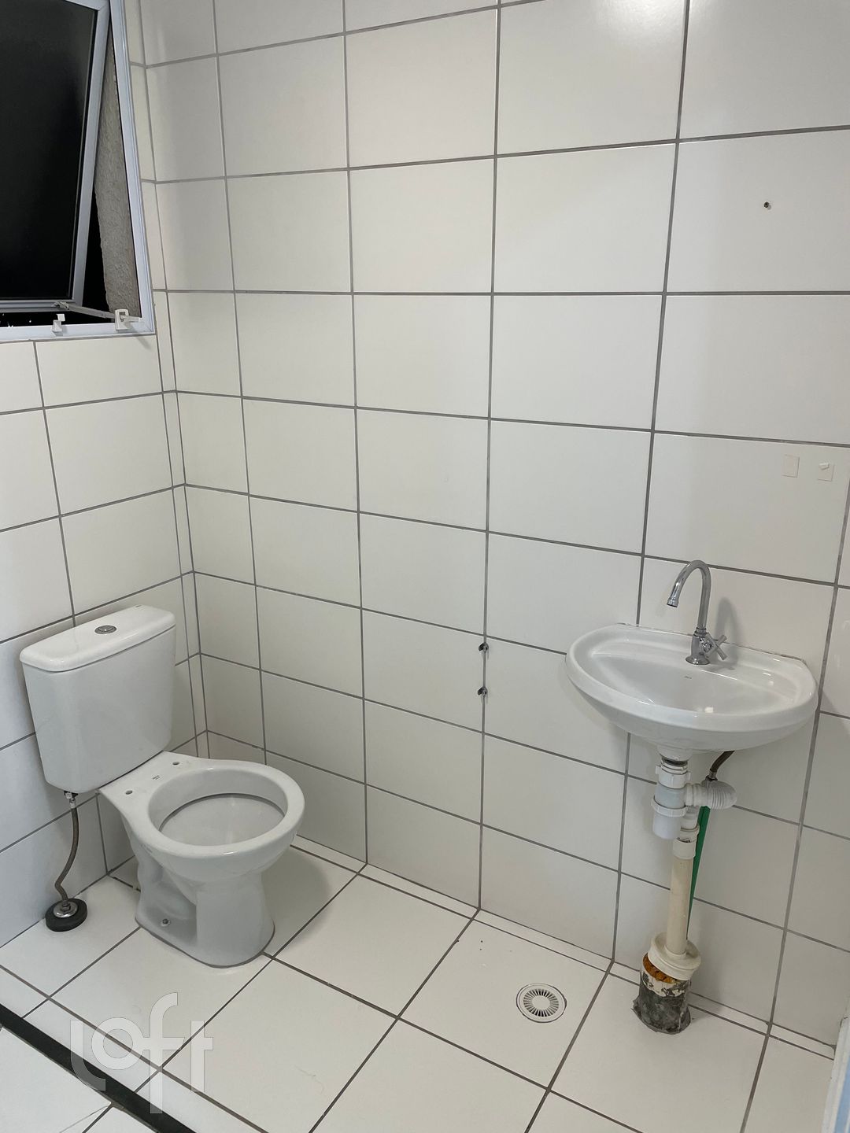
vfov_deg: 67.3
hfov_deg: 53.1
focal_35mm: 26
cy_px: 566
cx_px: 425
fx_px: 851
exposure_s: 1/120
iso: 100
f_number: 1.6
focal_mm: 4.2
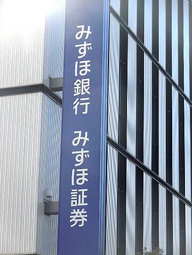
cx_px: 96
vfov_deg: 17.4
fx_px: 836
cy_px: 128
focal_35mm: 113
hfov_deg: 13.1
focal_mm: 20.4
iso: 125
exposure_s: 1/500
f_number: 5.1
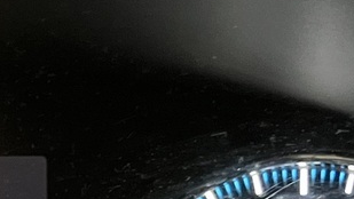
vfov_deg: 8.0
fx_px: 1333
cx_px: -55
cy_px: 436
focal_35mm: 142
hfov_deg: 14.7
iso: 640
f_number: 1.8
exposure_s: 1/25
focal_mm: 3.99
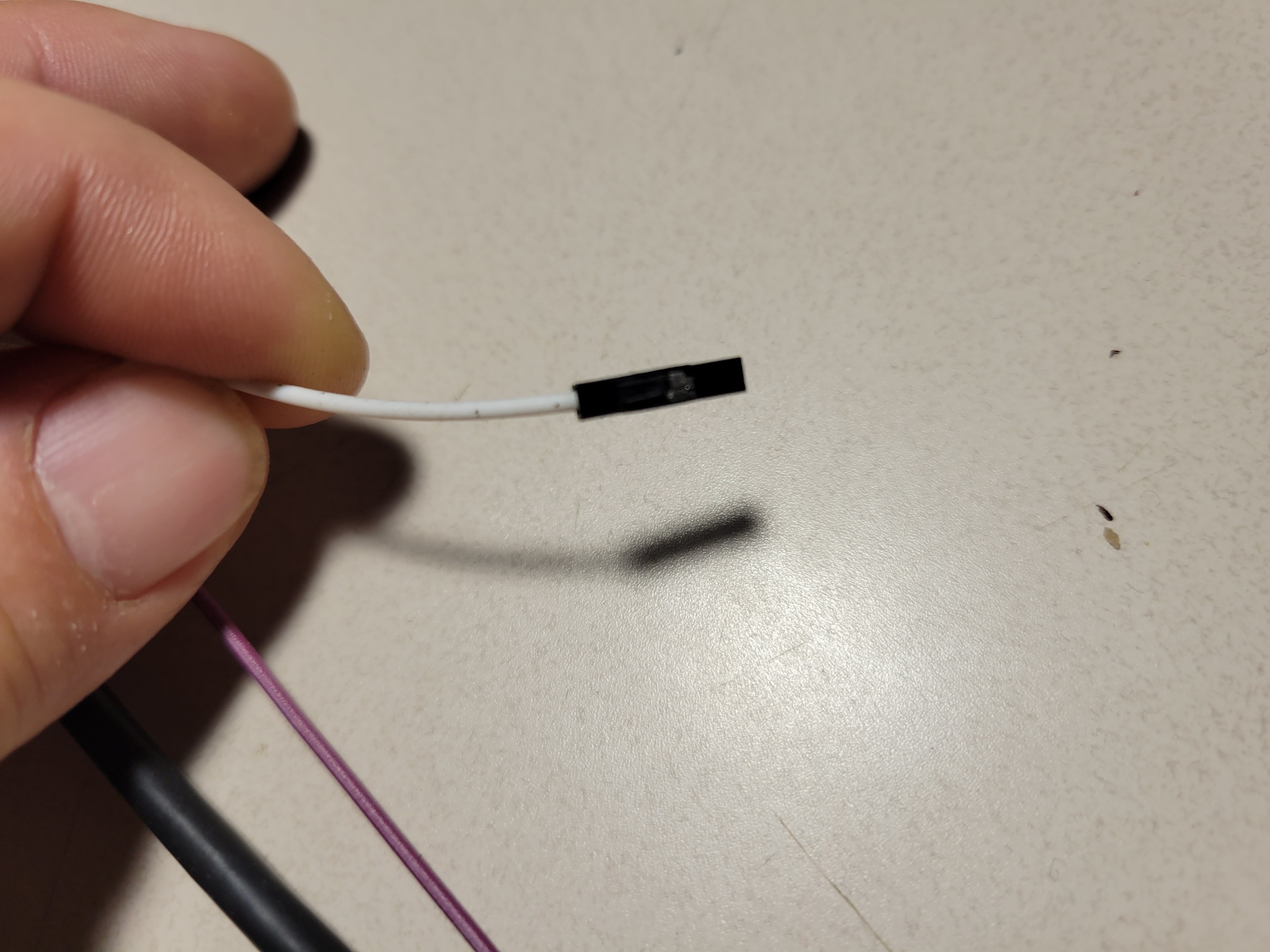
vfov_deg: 53.1
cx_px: 635
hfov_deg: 67.3
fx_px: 954
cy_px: 476
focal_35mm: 26
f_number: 1.8
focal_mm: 5.4
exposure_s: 1/120
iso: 64
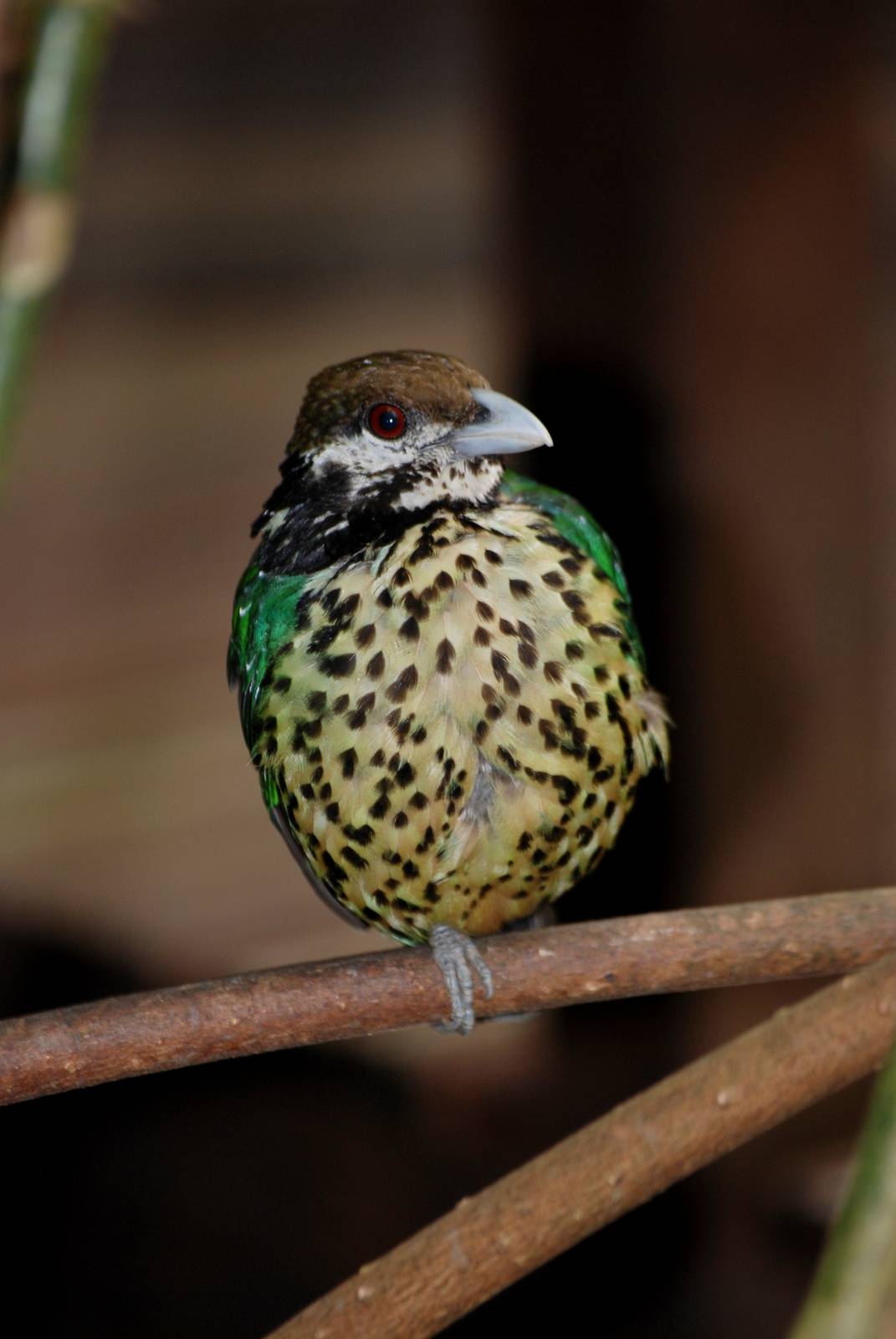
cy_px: 670
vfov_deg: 6.2
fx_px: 12285
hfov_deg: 4.2
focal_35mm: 330
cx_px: 448
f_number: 5.3
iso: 200
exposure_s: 1/60
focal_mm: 220
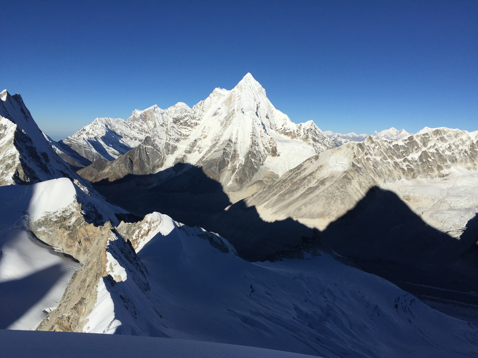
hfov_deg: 61.7
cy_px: 179
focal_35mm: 29
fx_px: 400
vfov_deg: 48.2
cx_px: 239
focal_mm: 4.15
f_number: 2.2
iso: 32
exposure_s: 1/4950
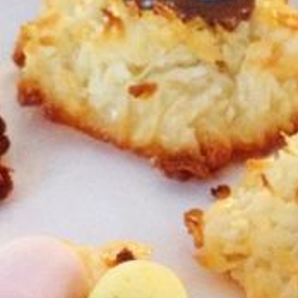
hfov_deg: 15.2
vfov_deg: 14.3
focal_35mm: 114
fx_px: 1110
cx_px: 55
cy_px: 444
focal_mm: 4.28
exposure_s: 1/15
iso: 800
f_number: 2.4
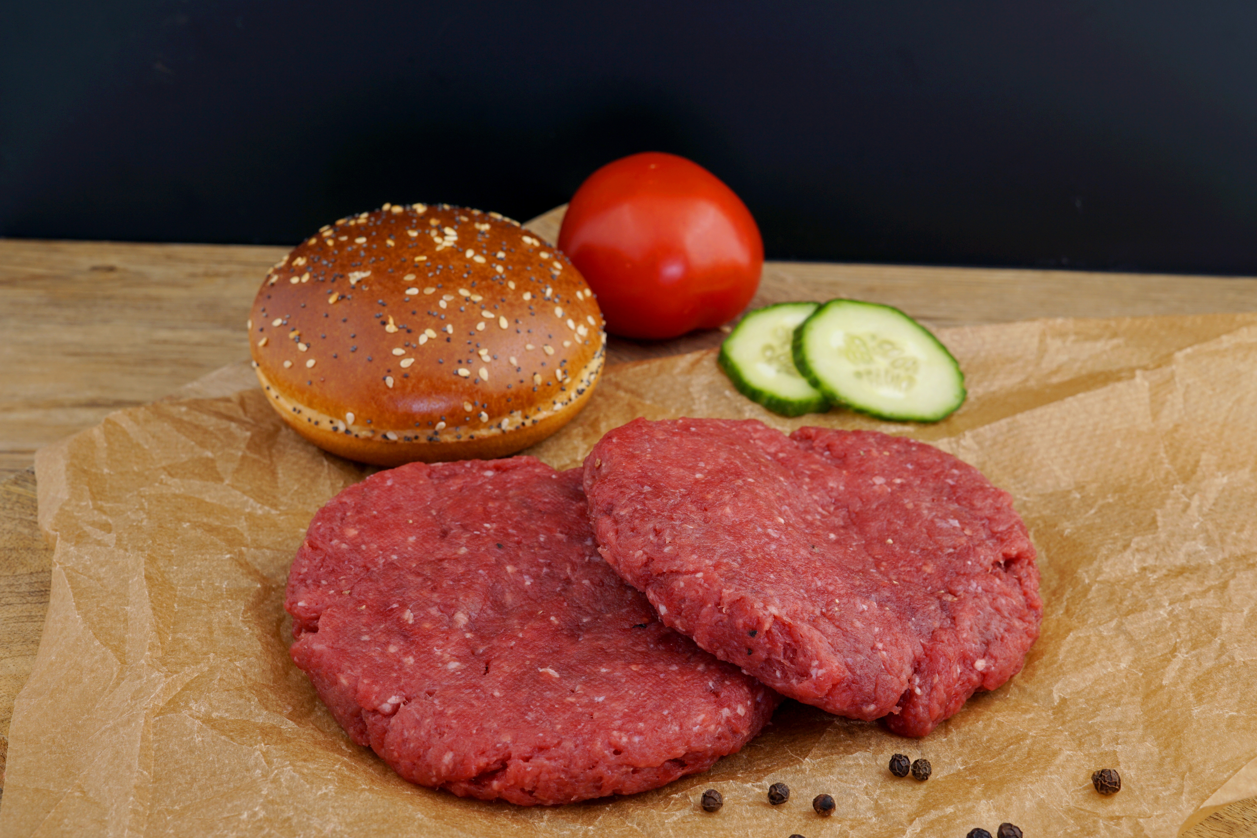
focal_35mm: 45
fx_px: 1571
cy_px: 419
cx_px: 628
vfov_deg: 29.9
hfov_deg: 43.6
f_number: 8
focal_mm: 30
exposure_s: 1/15
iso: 100
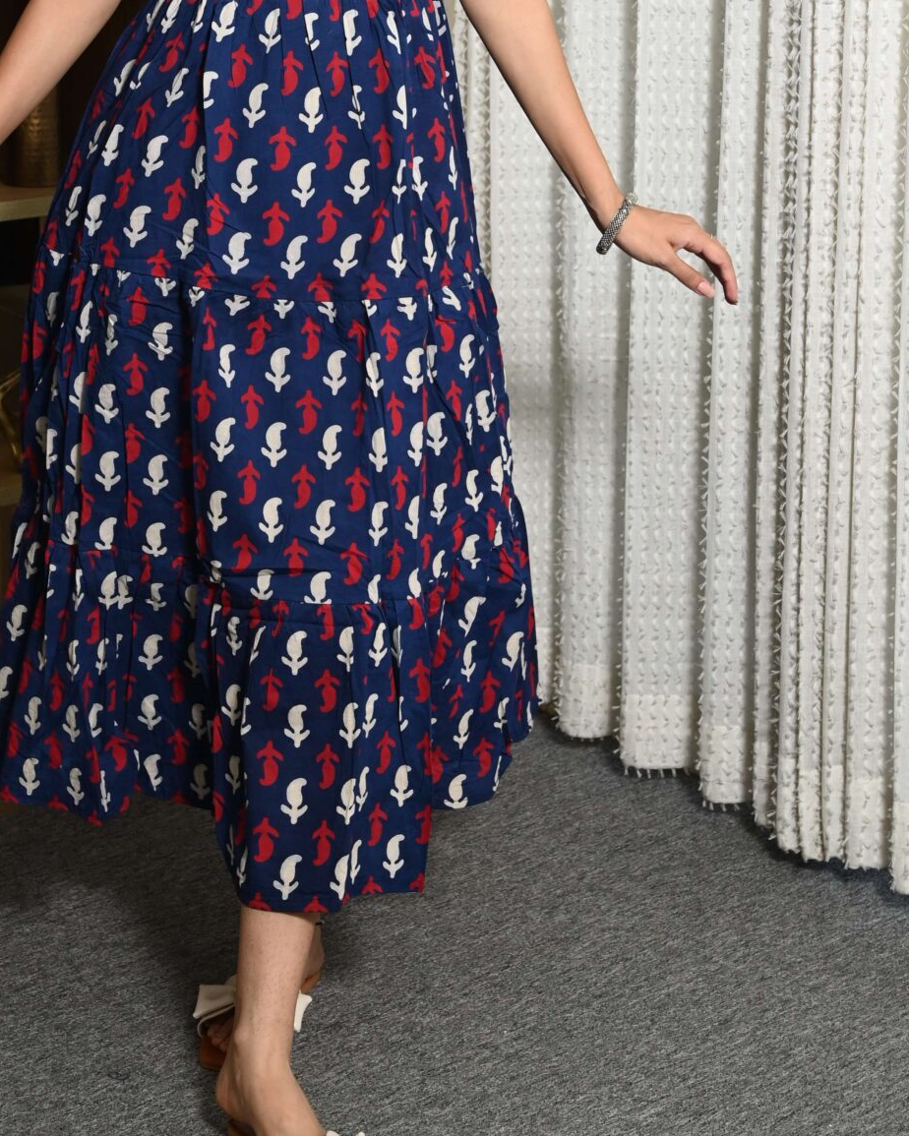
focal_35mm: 79
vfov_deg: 23.8
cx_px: 362
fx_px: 2657
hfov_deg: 19.4
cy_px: 237
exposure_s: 1/160
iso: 400
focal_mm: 38
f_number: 5.6
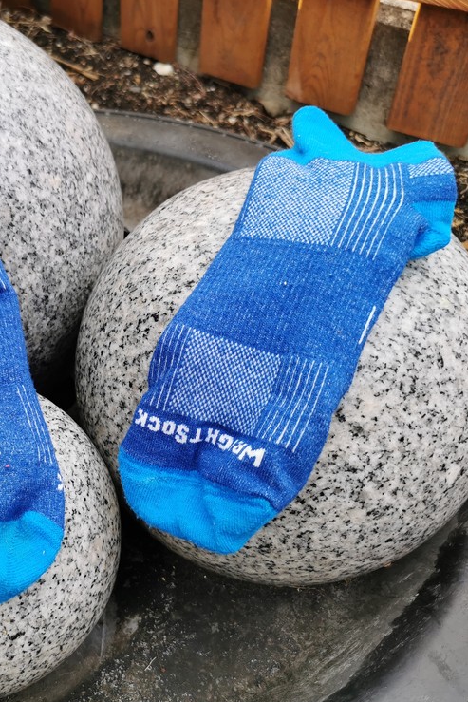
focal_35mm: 38
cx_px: 95
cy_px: 352
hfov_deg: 34.0
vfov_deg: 50.7
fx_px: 741
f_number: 1.8
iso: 50
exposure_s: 1/100
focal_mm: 5.58
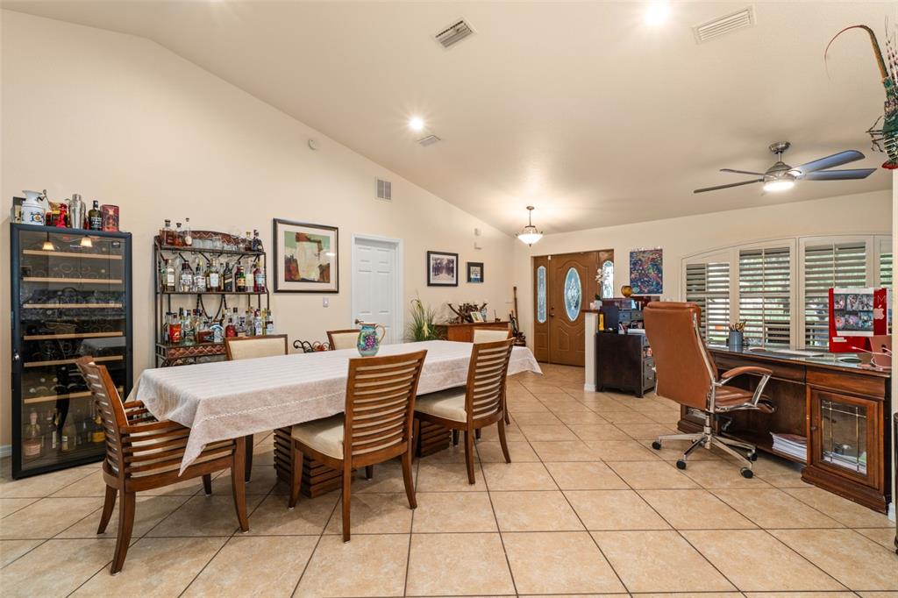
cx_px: 449
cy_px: 299
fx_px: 399
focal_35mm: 16
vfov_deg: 73.7
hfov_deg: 96.8
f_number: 11
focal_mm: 16
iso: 400
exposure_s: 1/1.67
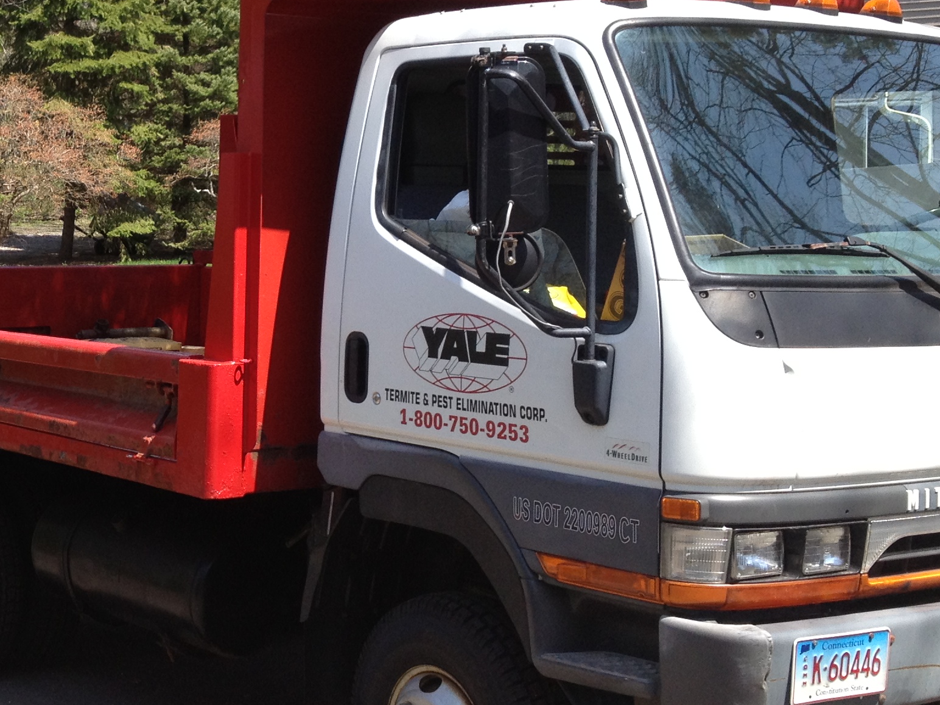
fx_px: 2009
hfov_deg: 25.5
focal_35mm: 74
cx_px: 97
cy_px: 288
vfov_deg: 19.9
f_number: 2.4
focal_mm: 4.28
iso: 50
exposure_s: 1/581
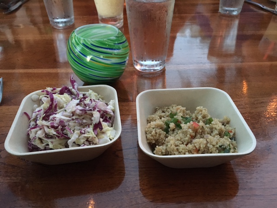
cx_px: 138
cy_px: 104
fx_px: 232
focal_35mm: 29
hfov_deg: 61.7
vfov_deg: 48.2
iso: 400
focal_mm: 4.15
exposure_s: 1/15
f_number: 2.2
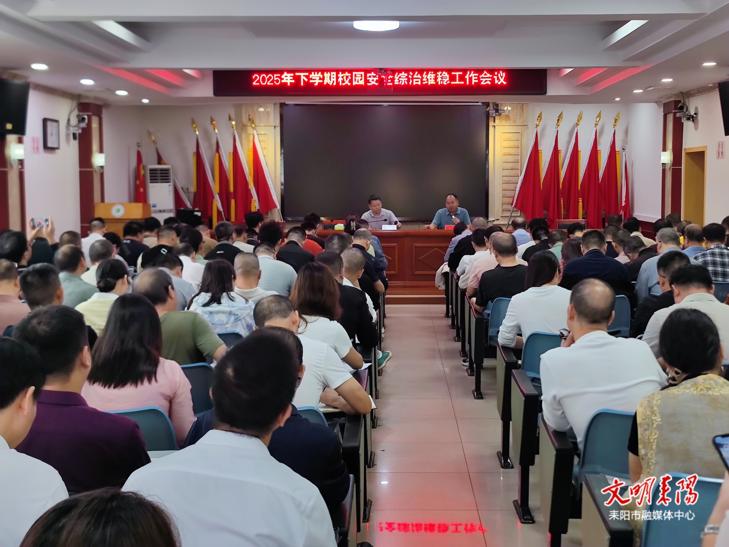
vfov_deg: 37.7
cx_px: 364
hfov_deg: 49.0
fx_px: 800
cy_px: 274
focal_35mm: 38
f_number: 1.95
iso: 52
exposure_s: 1/50
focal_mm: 7.59
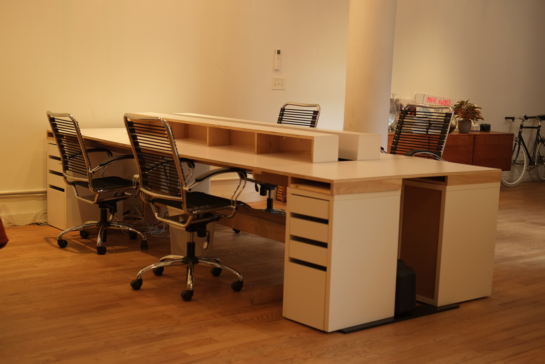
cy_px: 182
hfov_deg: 37.5
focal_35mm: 53
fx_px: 802
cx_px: 272
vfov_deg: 25.5
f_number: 2
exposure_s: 1/80
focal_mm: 35
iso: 400
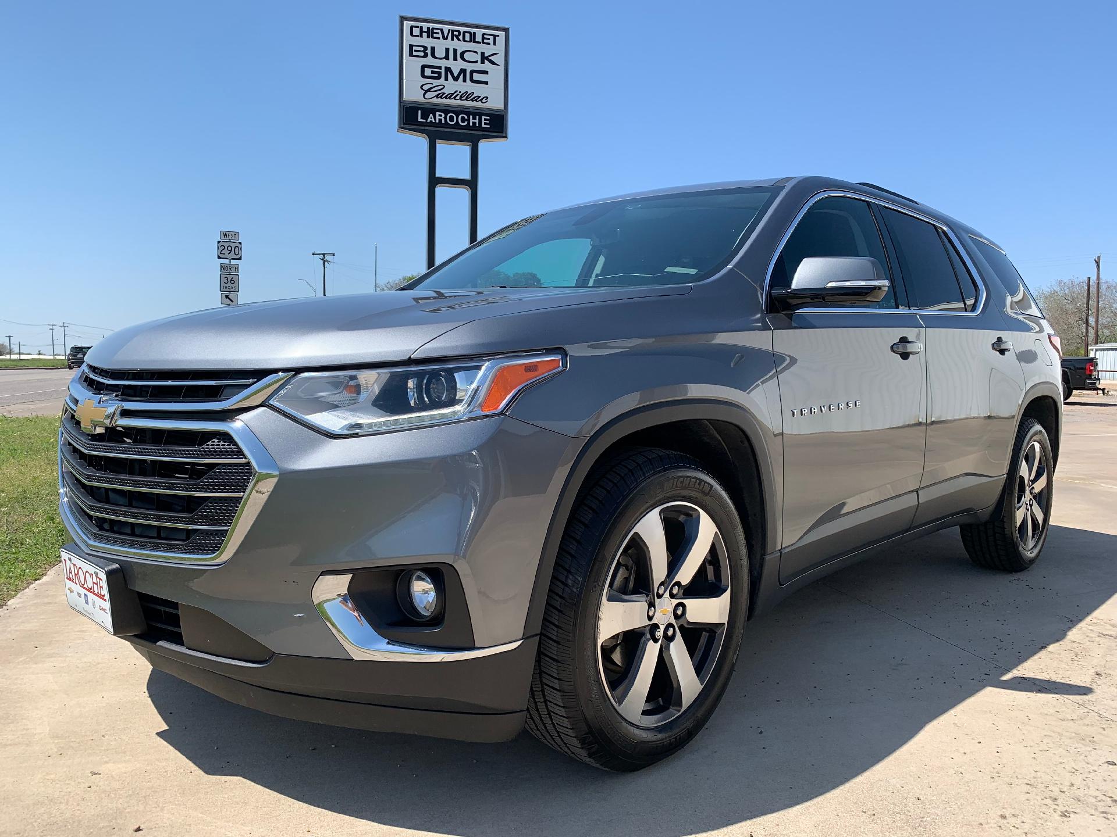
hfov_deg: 67.3
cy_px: 418
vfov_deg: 53.1
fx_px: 839
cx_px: 558
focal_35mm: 26
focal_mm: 4.25
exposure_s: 1/1880
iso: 25
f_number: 1.8
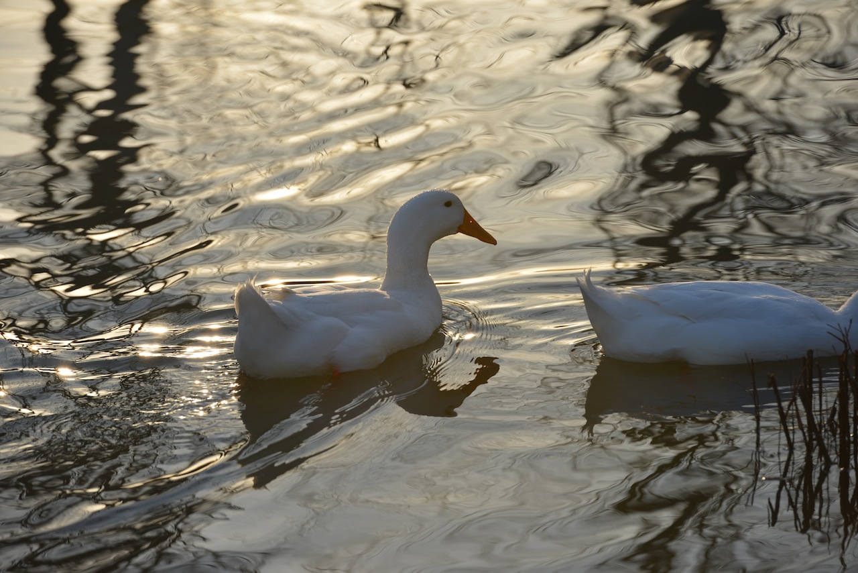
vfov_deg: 6.9
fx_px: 4767
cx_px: 429
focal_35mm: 200
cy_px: 286
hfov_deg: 10.3
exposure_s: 1/640
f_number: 6.3
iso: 200
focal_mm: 200
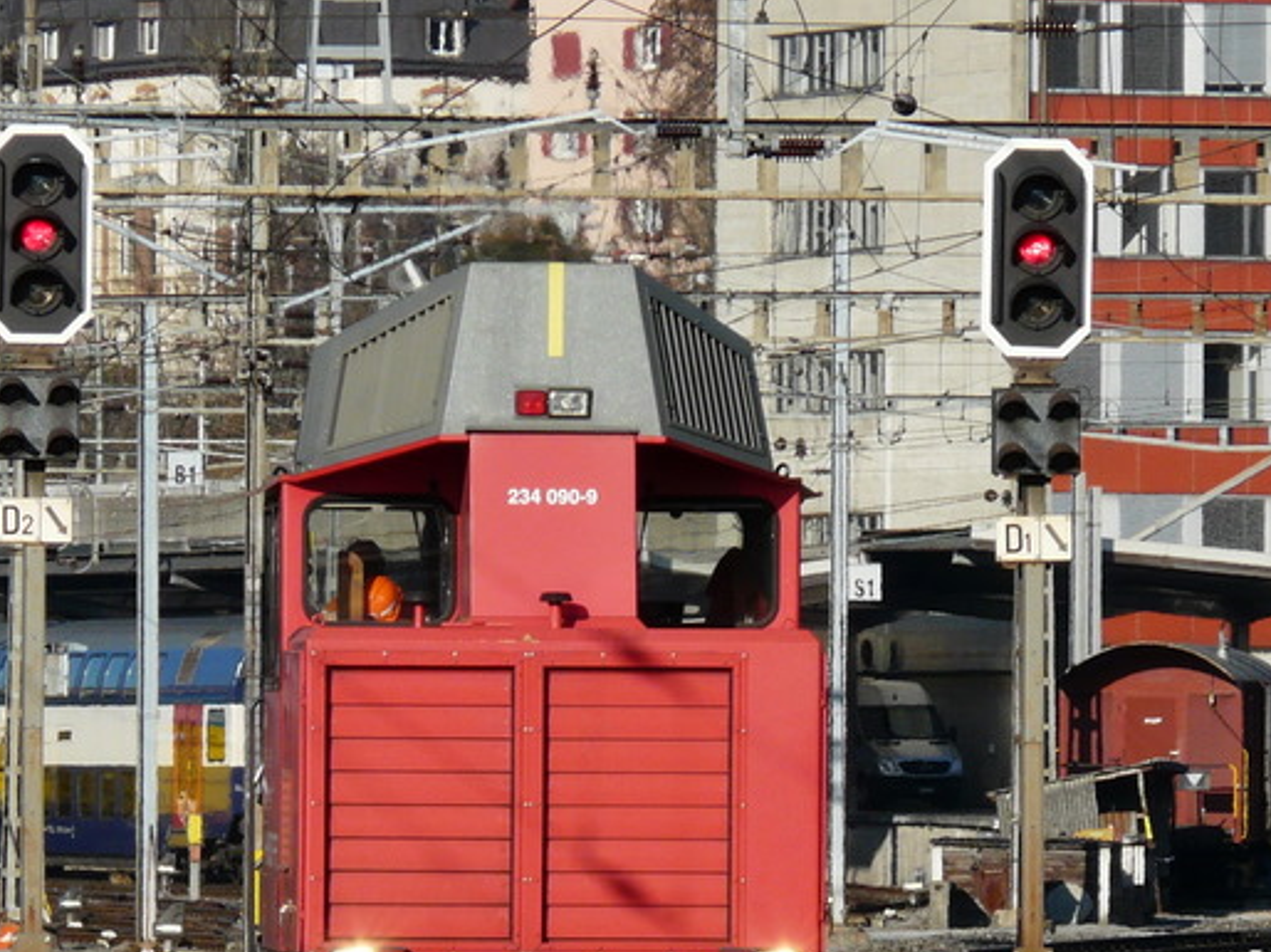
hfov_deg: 3.5
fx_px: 20992
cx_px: 631
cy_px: 747
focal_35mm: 572
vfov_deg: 2.6
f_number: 6.3
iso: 100
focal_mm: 48.2
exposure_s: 1/500
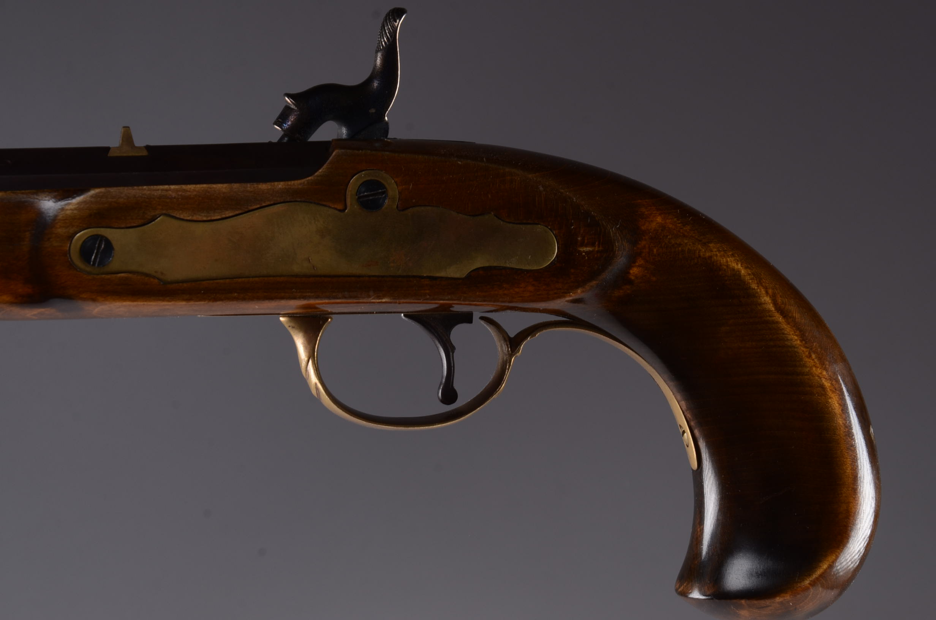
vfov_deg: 13.8
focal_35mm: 99
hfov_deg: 20.7
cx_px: 468
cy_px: 310
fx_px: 2569
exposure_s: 1/80
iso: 160
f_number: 13
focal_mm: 66
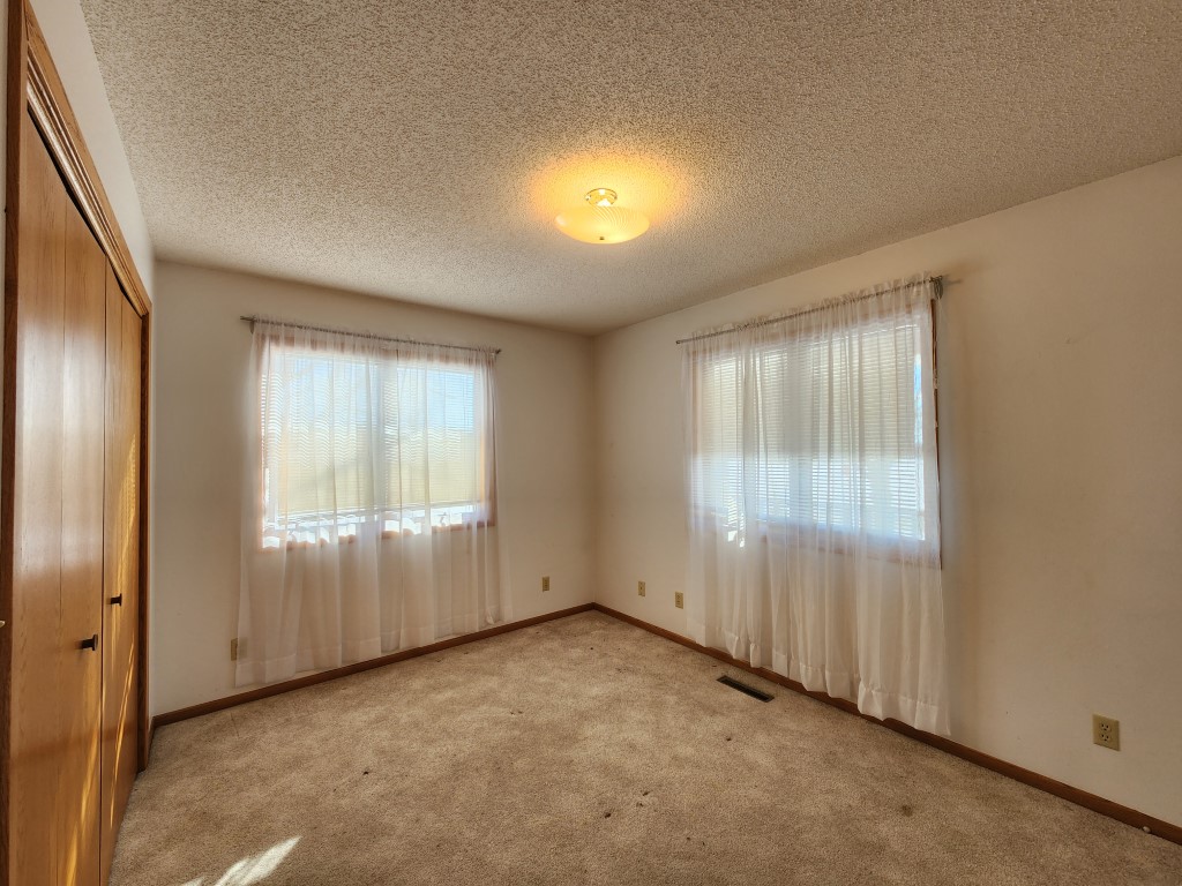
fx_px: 444
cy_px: 443
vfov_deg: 89.9
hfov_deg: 106.2
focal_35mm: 13
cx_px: 591
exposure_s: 1/60
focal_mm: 2.2
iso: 64
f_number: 2.2
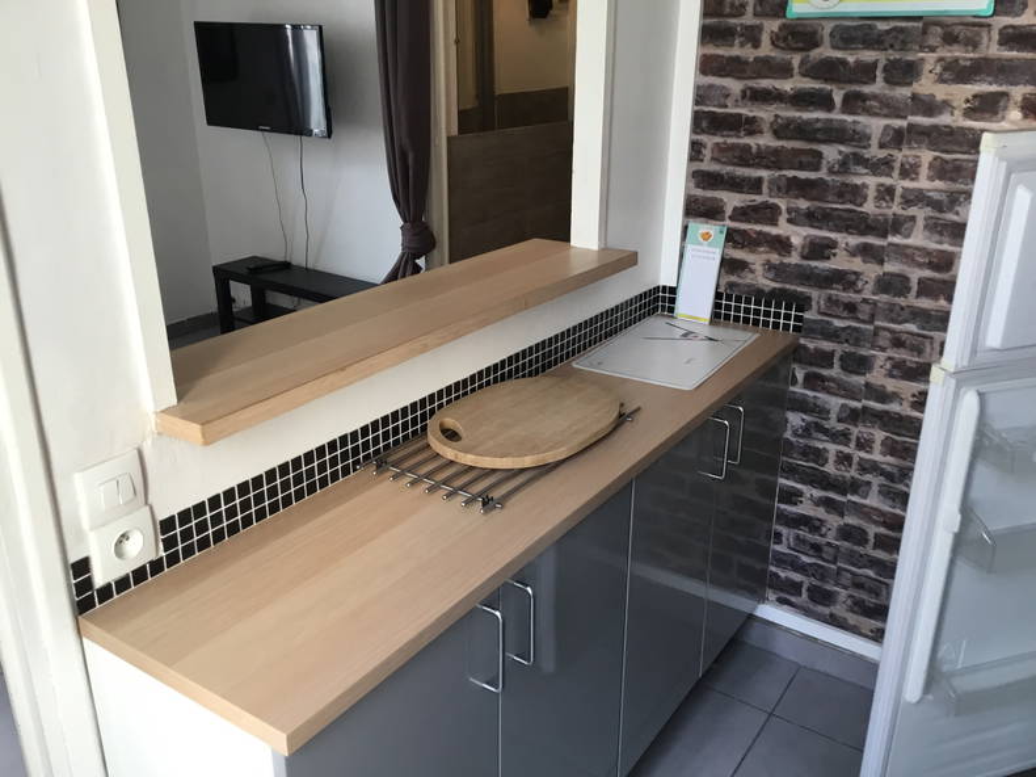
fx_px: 927
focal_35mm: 31
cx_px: 518
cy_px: 388
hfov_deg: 58.4
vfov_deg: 45.4
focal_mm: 3.3
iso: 64
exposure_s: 1/33
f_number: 2.4
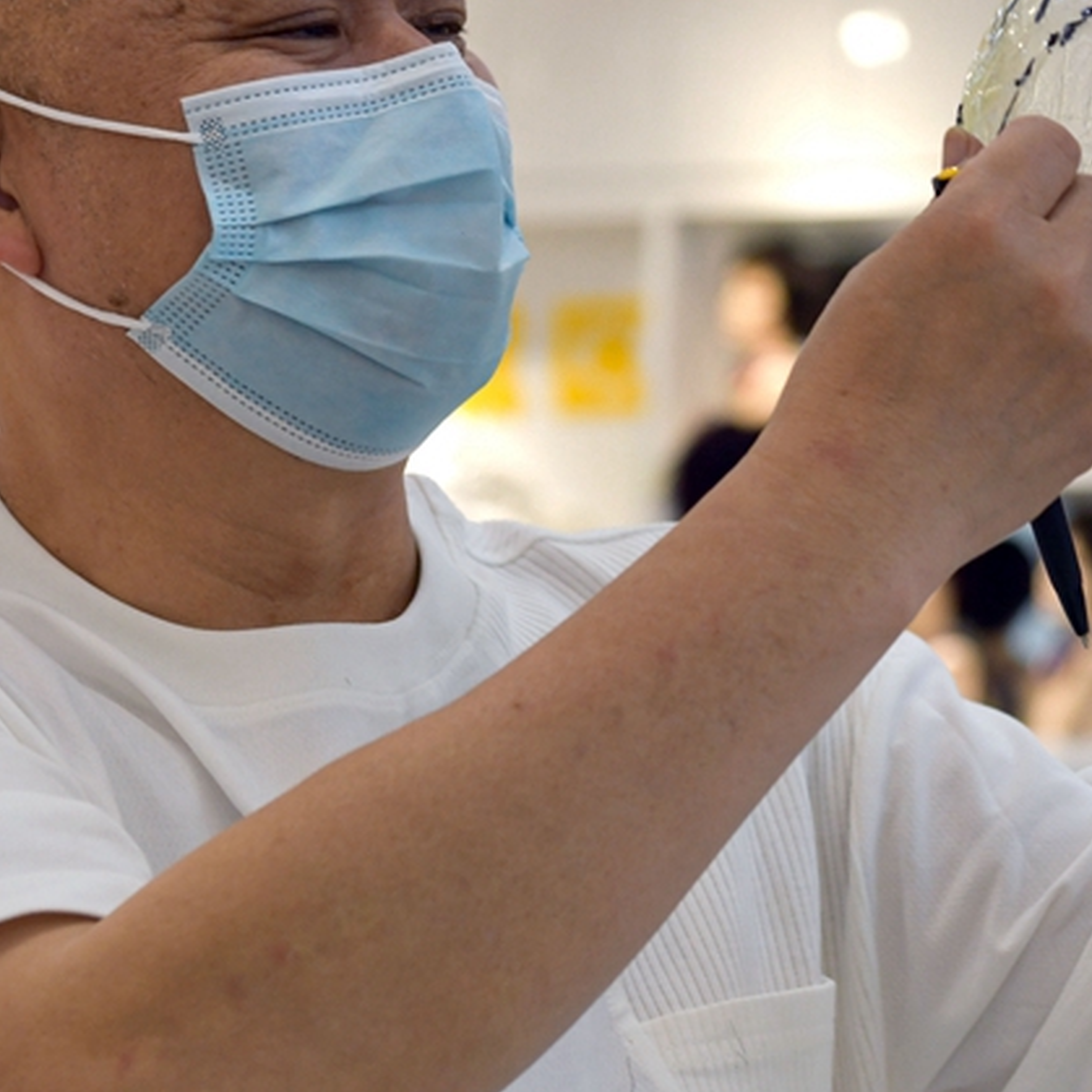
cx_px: 941
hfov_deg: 12.3
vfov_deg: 12.3
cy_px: 149
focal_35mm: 141
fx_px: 5032
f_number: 4
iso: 500
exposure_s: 1/125
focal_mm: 58
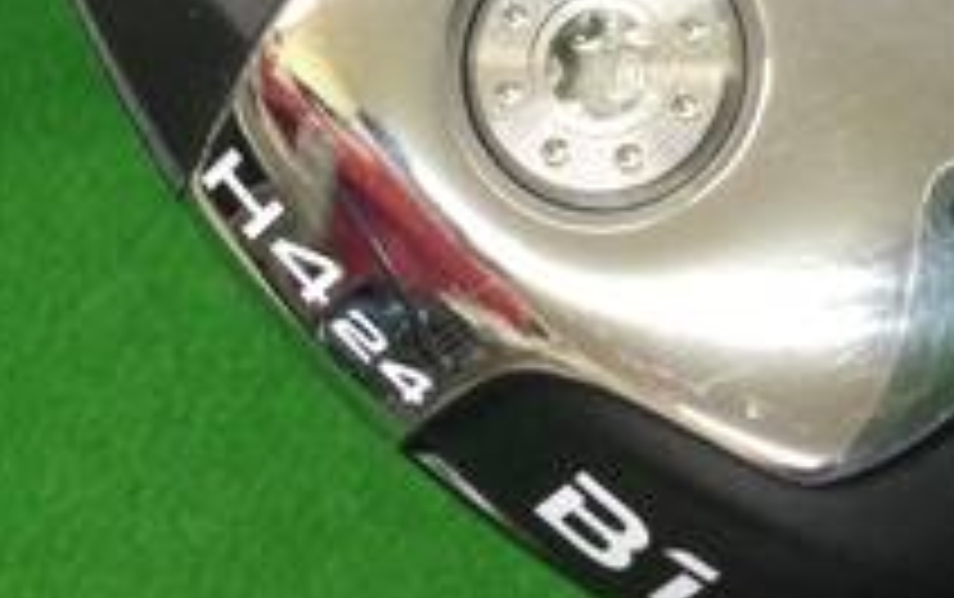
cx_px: 621
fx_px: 2577
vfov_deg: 12.9
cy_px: -157
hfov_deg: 20.9
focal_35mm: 99
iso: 100
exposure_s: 1/30
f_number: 2.4
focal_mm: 3.3
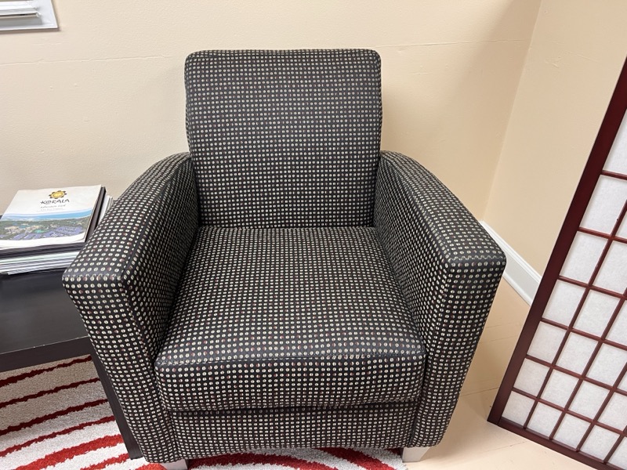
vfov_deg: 53.1
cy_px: 235
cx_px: 314
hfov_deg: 67.3
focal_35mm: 26
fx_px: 471
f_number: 1.5
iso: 100
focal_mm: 5.7
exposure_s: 1/60
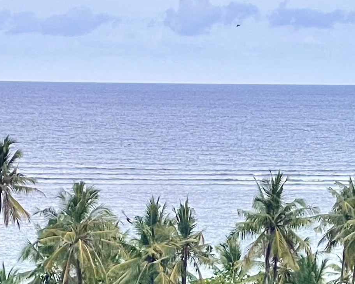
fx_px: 2899
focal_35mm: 276
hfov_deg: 6.9
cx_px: 529
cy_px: 424
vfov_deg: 5.6
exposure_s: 1/293
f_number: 2.2
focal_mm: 7.5
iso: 20
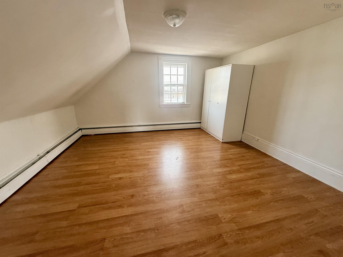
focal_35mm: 14
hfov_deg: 102.1
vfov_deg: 85.7
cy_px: 128
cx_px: 172
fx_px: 139
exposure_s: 1/99
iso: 250
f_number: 2.2
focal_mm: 2.22
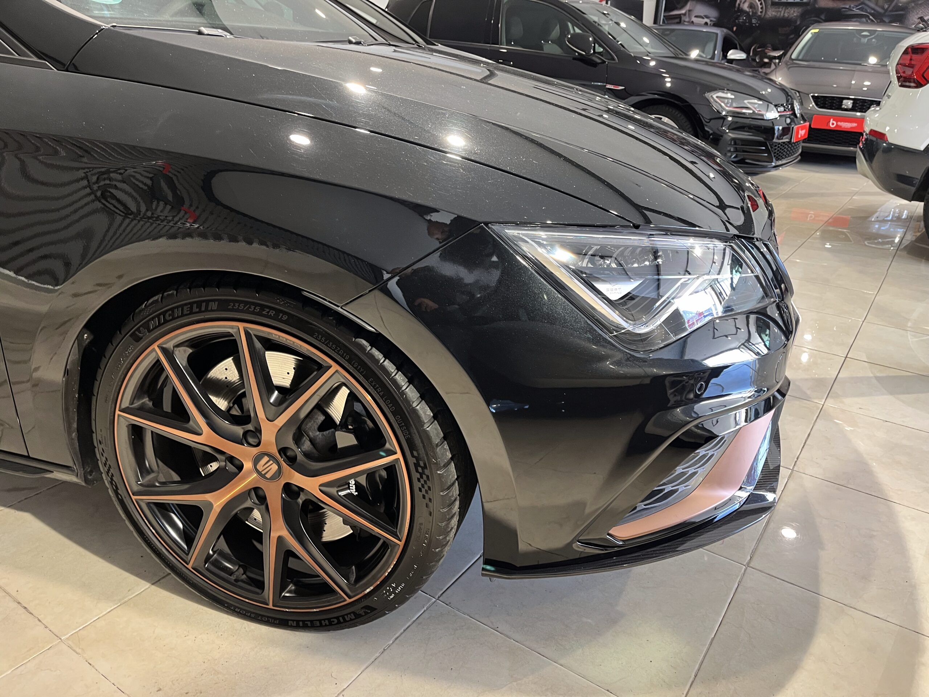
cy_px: 348
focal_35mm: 26
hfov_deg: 67.3
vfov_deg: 53.1
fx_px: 698
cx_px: 464
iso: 125
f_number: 1.6
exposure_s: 1/50
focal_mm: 5.1
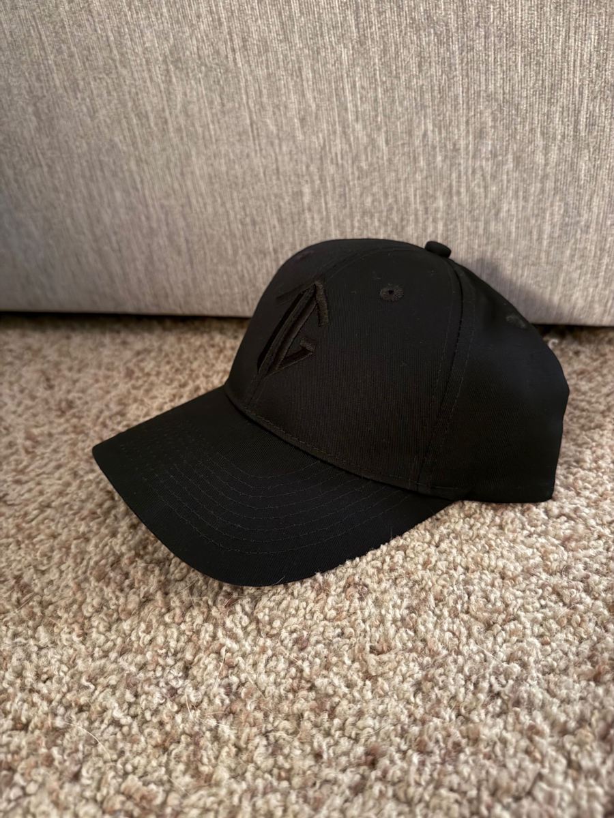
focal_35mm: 24
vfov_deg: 71.6
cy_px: 409
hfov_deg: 56.8
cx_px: 307
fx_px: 568
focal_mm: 6.76
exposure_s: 1/15
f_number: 1.78
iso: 1600
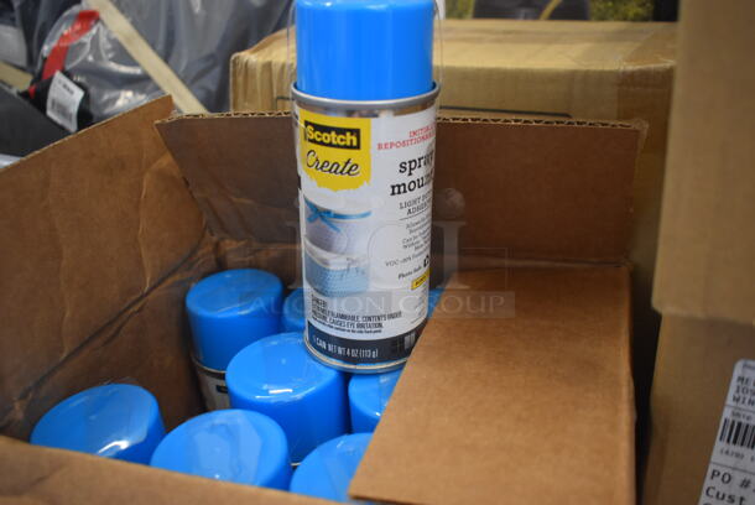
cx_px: 378
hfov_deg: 55.1
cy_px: 252
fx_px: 724
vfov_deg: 38.4
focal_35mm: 34
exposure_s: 1/125
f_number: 3.8
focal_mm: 23
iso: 1100
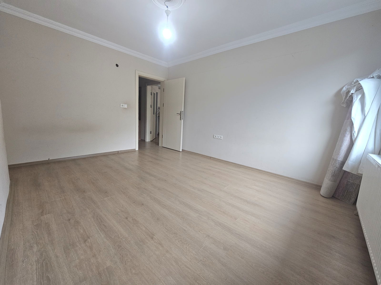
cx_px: 190
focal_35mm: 13
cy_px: 142
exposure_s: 1/50.3
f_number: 2.2
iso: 160
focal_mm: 2.2
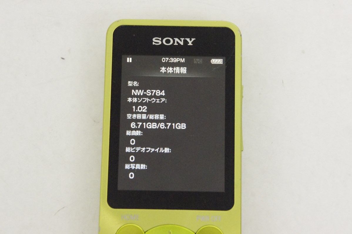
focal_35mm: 82
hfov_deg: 24.6
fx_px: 806
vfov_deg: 16.5
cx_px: 176
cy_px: 117
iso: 6400
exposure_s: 1/50
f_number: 10
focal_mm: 55
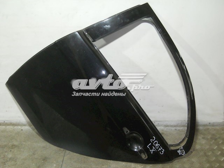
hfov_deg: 45.8
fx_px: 265
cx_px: 112
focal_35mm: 41
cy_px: 84
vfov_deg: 35.1
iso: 250
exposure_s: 1/30
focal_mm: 6.72
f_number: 3.1
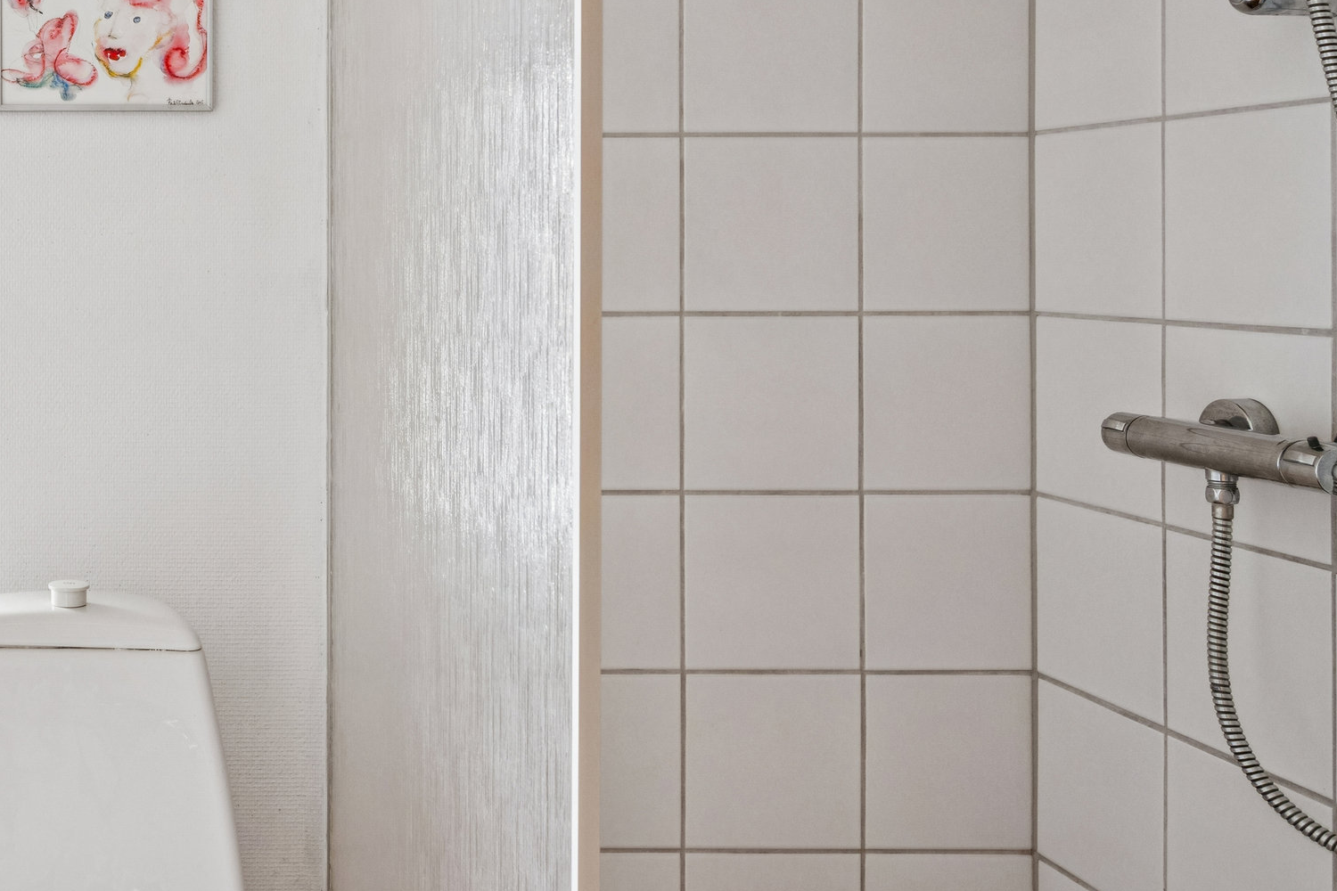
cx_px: 37
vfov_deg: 32.8
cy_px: 224
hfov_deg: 42.6
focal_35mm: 40
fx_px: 1485
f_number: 8
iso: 1000
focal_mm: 20
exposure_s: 1/20
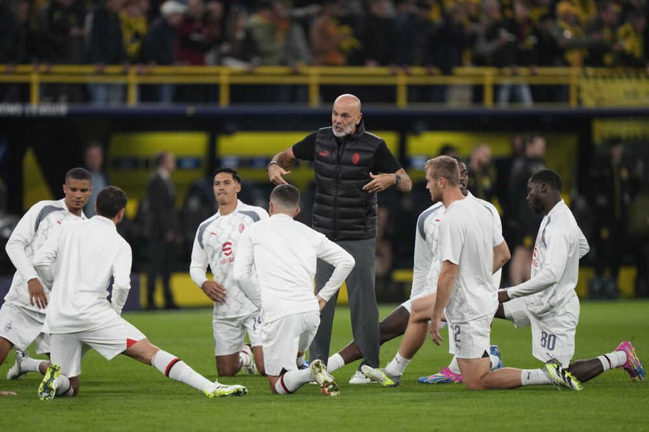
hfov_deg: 5.2
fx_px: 7208
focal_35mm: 400
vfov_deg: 3.4
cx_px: 324
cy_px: 216
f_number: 2.8
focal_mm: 400
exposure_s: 1/2000
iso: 2000
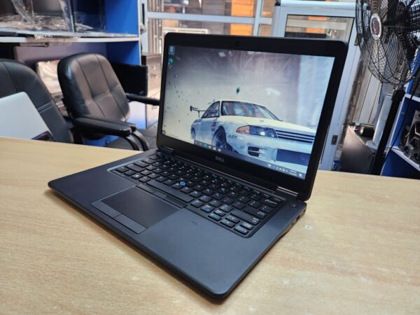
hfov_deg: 73.9
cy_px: 158
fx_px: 279
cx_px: 210
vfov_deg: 58.9
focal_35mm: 23
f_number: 1.8
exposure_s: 1/100
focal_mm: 5.4
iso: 320
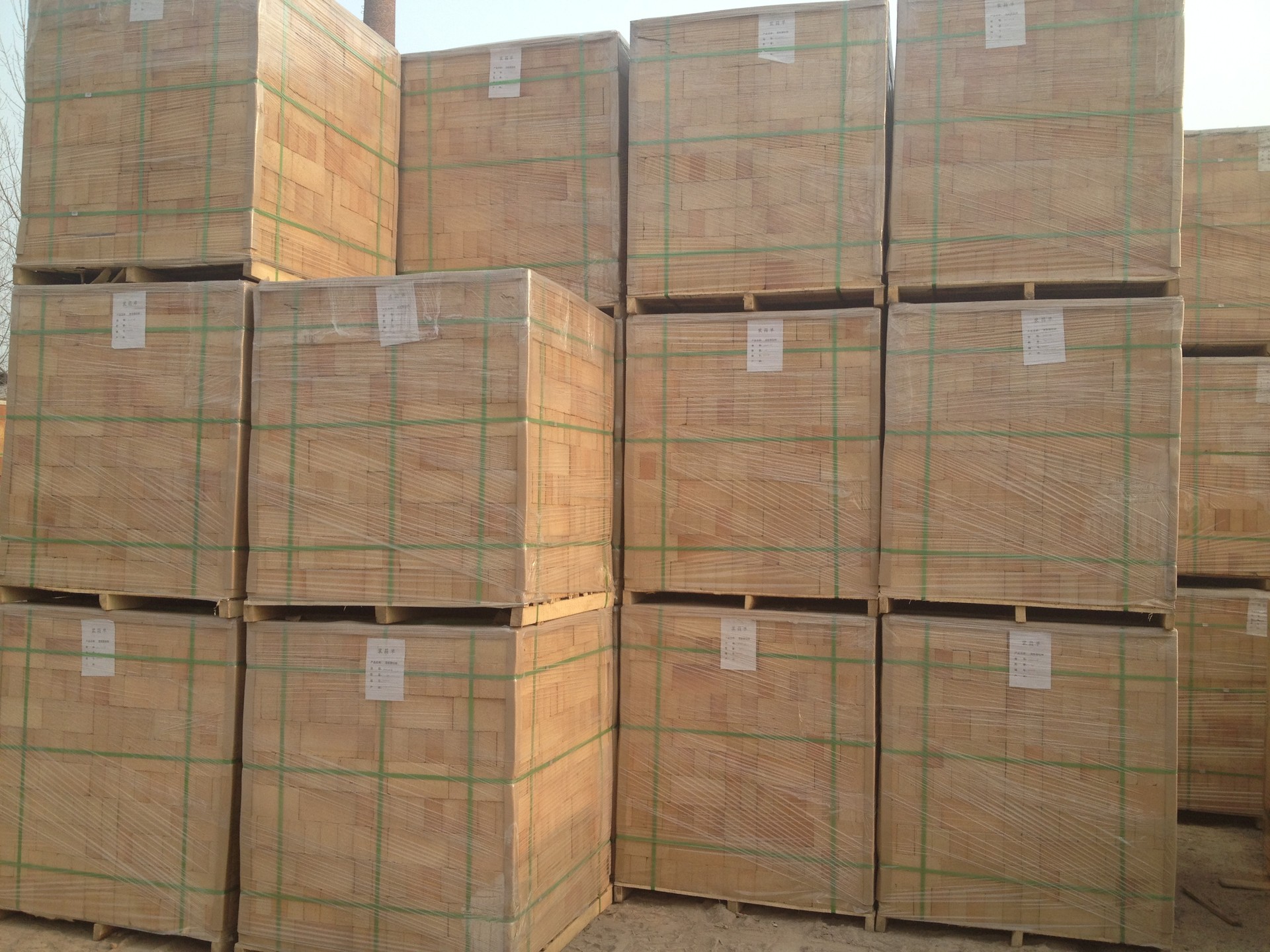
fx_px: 1284
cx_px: 635
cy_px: 476
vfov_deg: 40.7
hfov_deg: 52.6
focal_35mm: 35
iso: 50
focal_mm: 4.28
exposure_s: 1/345
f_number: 2.4
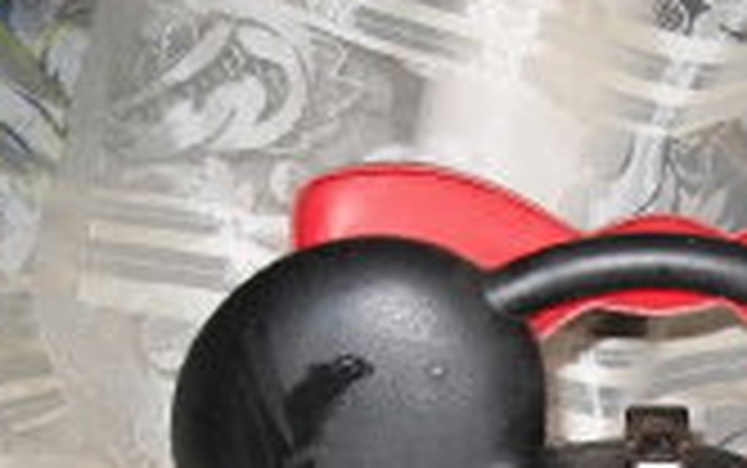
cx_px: 652
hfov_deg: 23.5
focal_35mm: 86
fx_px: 1752
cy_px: 585
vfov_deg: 14.6
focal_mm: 6.3
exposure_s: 1/45
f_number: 3.5
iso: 80
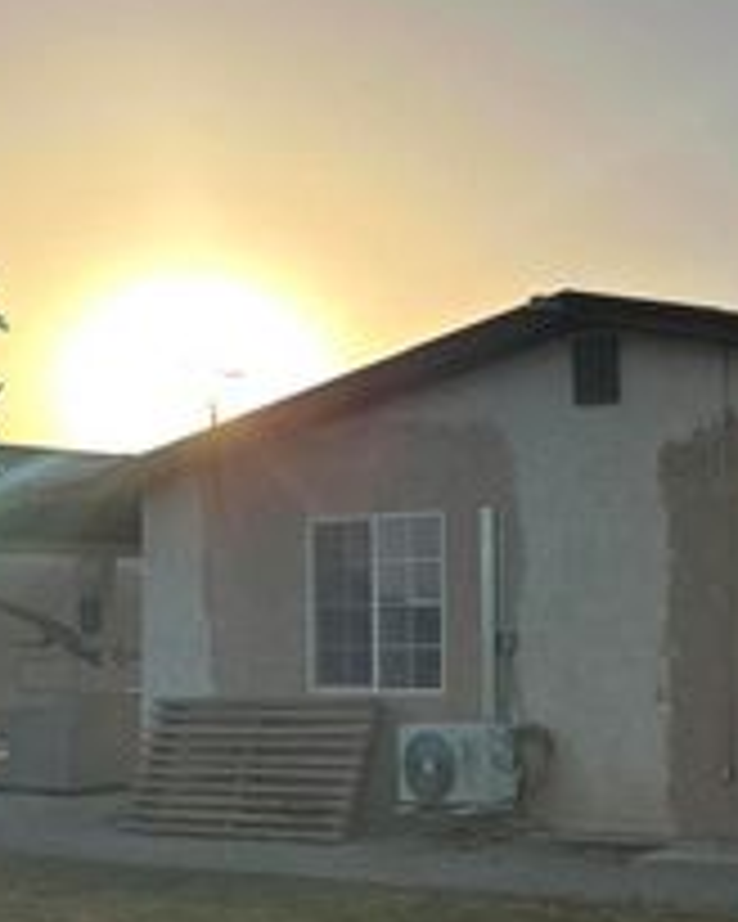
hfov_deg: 25.1
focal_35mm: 57
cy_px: 564
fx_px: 1556
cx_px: 774
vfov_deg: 32.9
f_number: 1.78
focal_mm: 6.86
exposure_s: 1/5848
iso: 80
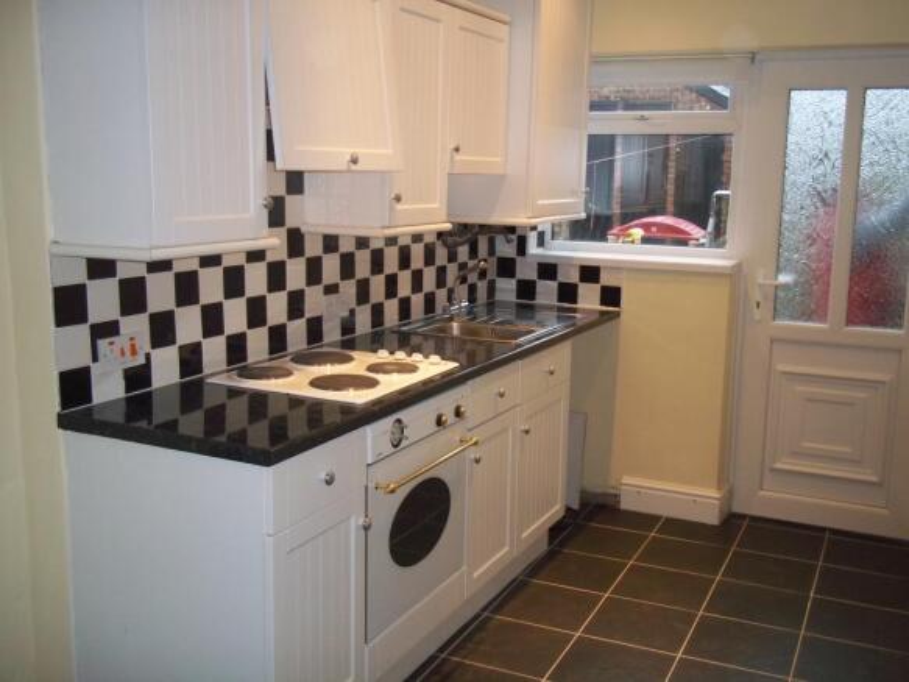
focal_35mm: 36
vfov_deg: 39.6
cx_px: 454
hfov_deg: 51.4
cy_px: 341
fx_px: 945
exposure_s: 1/30
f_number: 3.1
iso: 160
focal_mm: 6.5
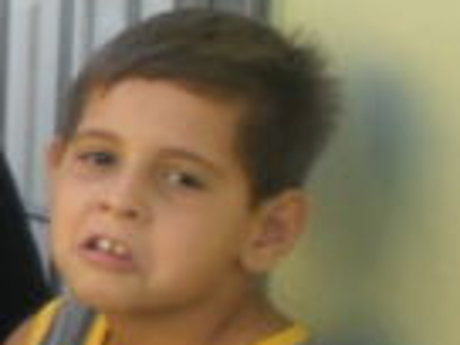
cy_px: 112
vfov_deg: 7.0
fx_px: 2804
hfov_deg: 8.6
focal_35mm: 211
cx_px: -626
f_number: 3.1
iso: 100
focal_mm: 6.3
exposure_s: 1/125
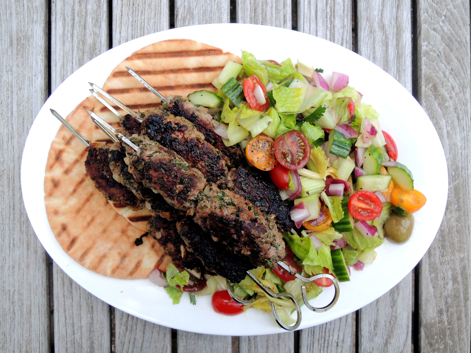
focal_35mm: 31
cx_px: 236
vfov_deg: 45.4
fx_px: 422
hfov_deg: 58.4
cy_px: 176
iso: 400
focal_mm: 5.5
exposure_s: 1/10
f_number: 3
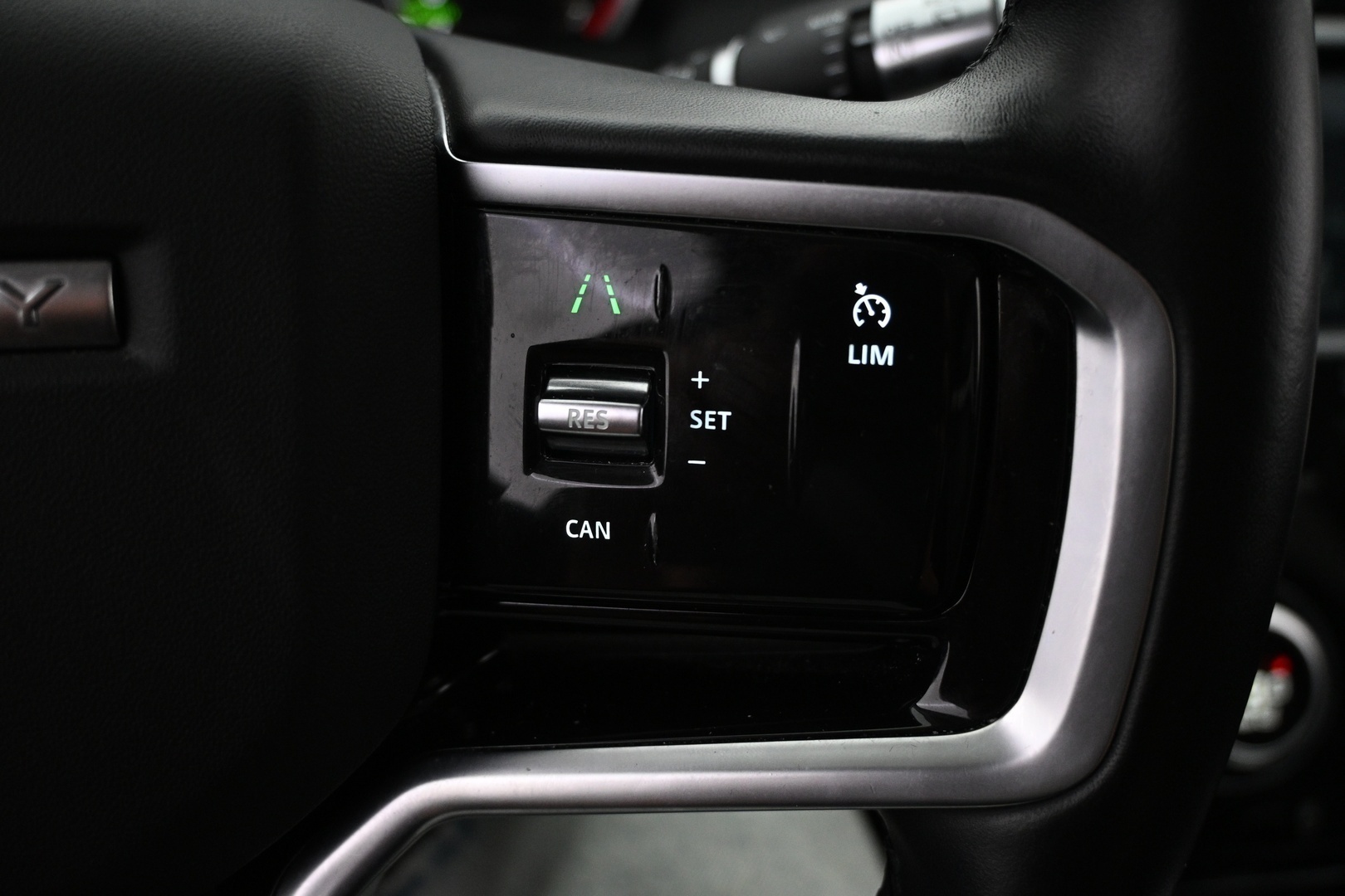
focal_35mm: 31
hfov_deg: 60.7
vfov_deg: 42.6
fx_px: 1149
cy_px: 448
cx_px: 672
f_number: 3.8
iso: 1600
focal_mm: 20.5
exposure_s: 1/50
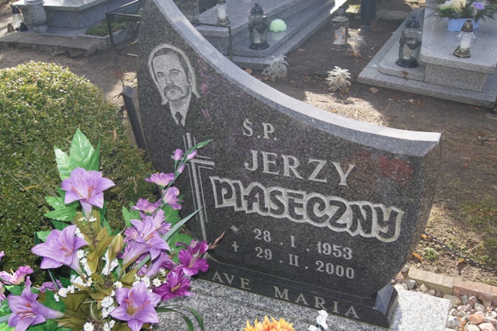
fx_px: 538
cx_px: 248
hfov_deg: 49.6
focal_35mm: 39
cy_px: 166
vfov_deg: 34.2
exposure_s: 1/160
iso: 200
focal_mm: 26
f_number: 8
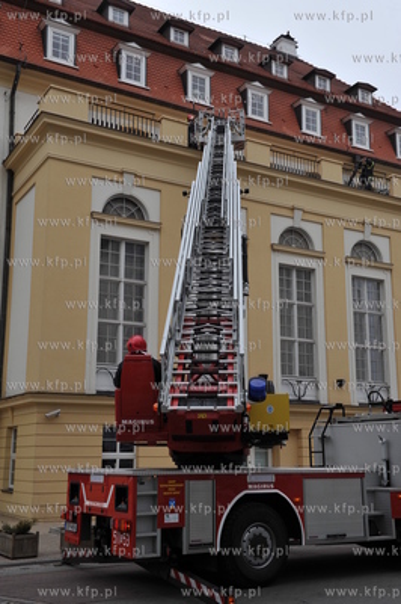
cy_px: 302
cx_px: 200
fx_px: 736
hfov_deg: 30.5
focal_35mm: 44
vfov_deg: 44.5
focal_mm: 44
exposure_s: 1/320
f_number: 9
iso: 400
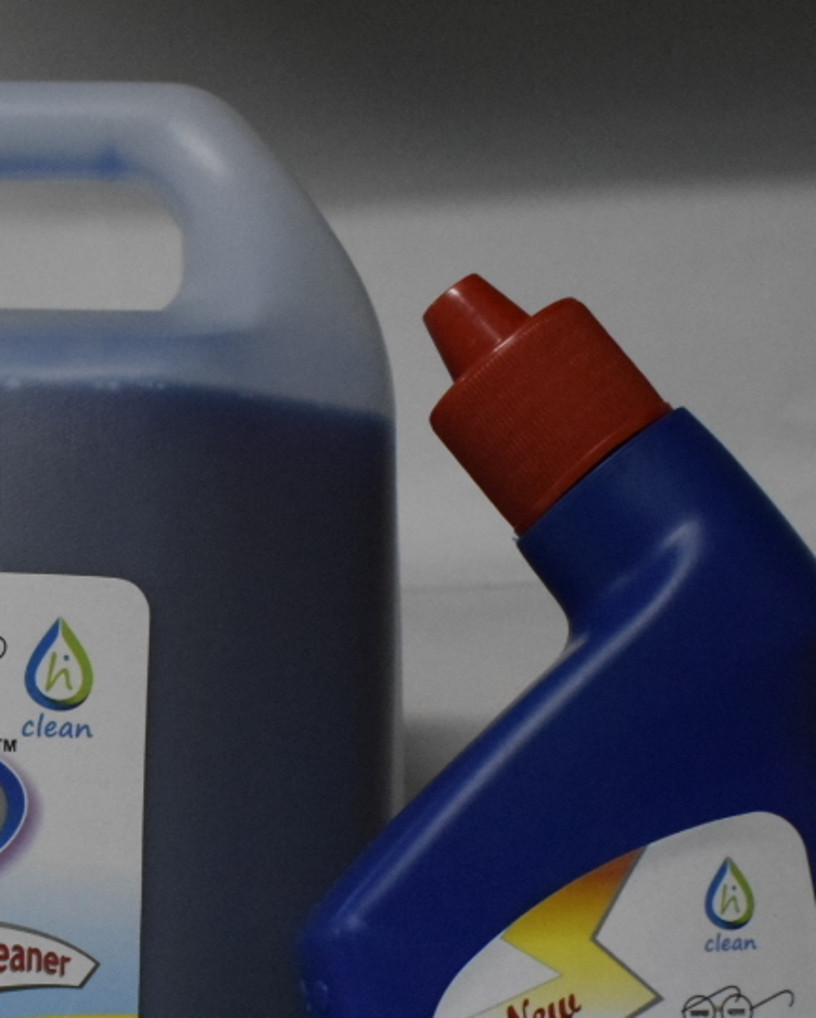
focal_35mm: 93
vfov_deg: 20.1
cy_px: 952
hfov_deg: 16.3
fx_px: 2804
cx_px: 72
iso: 3200
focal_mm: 22
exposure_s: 1/100
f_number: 3.8
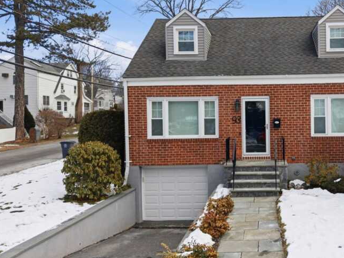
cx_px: 253
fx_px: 378
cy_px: 116
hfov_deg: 47.4
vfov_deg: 37.7
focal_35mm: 38
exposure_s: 1/6400
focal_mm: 8.7
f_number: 1.8
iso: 180
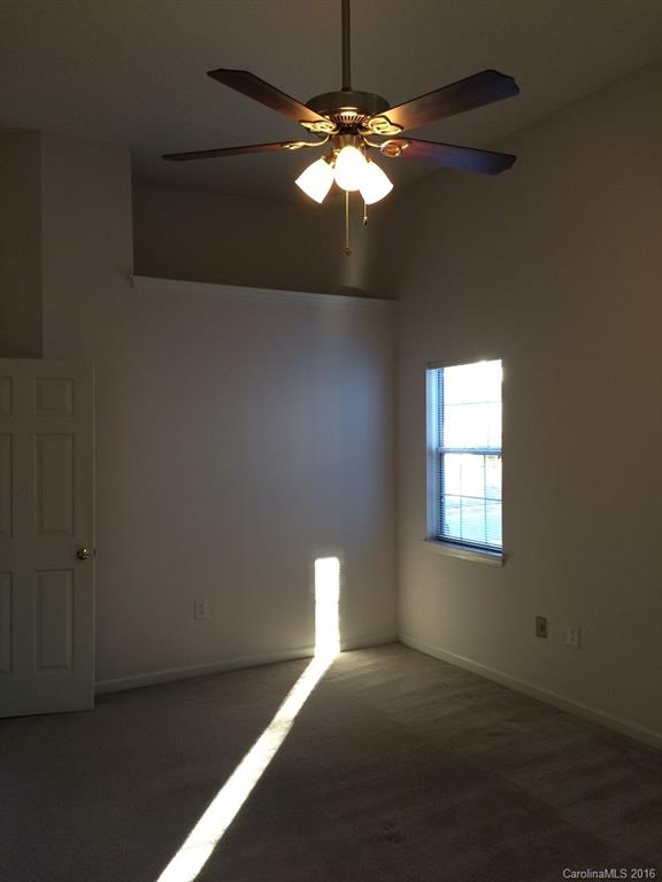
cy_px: 441
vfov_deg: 61.7
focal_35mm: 29
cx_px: 331
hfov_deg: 48.2
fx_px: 739
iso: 64
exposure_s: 1/30
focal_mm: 4.15
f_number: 2.2
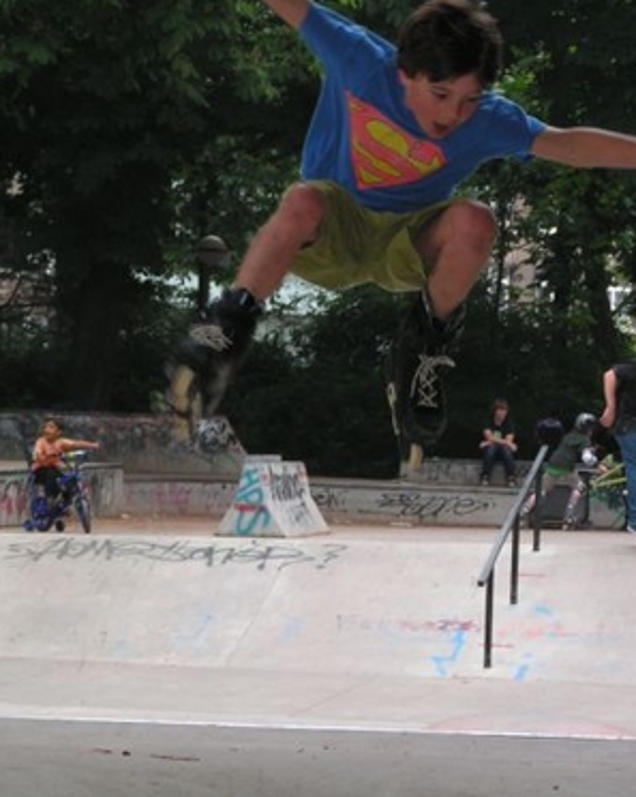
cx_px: 385
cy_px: 397
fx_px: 3651
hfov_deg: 10.0
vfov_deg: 12.5
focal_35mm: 155
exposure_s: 1/125
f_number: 3.2
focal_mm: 19.6
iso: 64
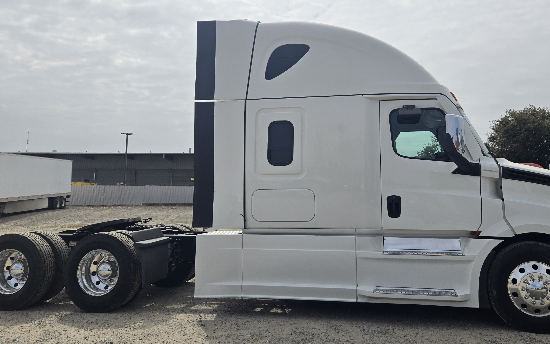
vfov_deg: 38.2
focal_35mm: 33
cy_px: 144
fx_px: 495
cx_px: 316
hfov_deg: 57.9
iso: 25
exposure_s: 1/4769
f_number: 1.8
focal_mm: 5.4
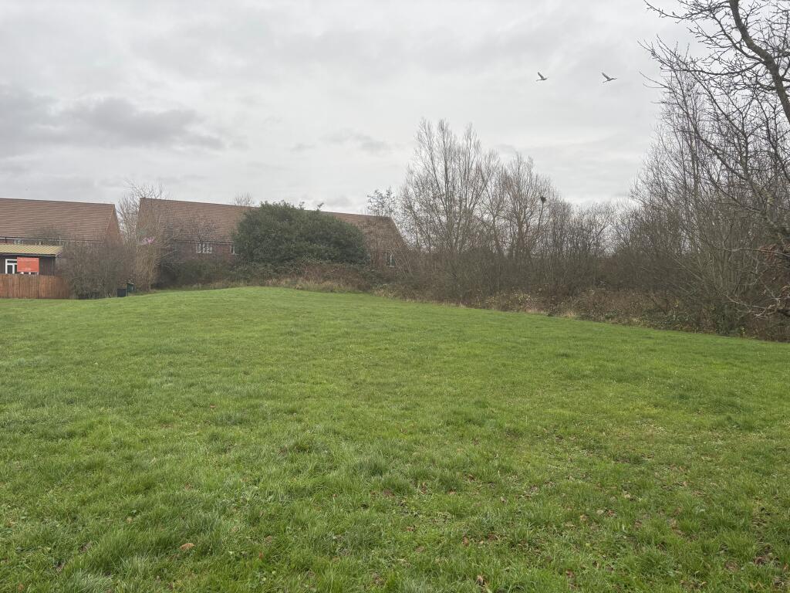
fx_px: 593
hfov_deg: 67.3
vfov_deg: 53.1
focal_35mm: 26
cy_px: 296
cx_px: 395
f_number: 1.6
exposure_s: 1/978
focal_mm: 5.96
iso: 50
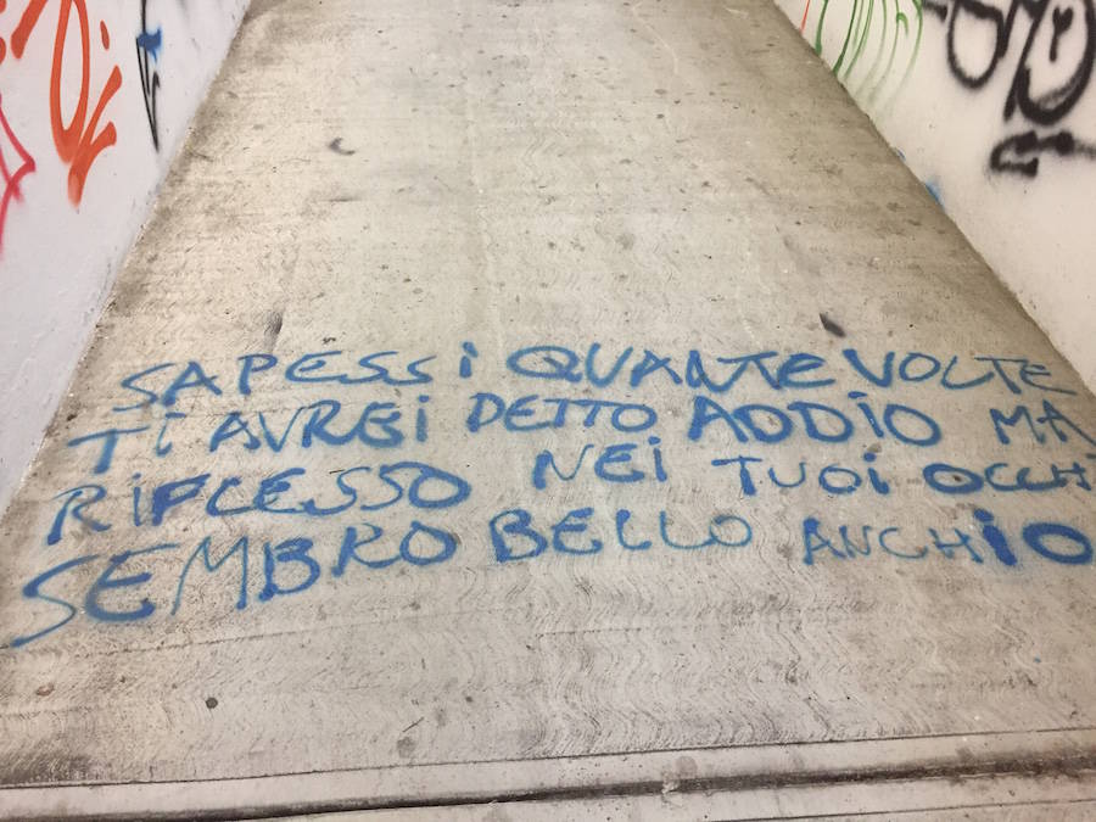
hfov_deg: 61.7
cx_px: 548
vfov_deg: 48.2
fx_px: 918
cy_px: 411
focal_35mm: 29
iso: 160
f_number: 2.2
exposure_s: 1/33
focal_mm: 4.15
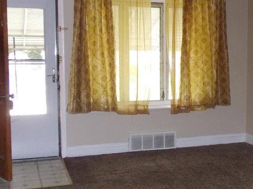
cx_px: 185
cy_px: 92
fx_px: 431
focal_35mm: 59
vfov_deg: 24.8
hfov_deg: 32.2
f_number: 3.1
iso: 381
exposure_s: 1/50
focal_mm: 5
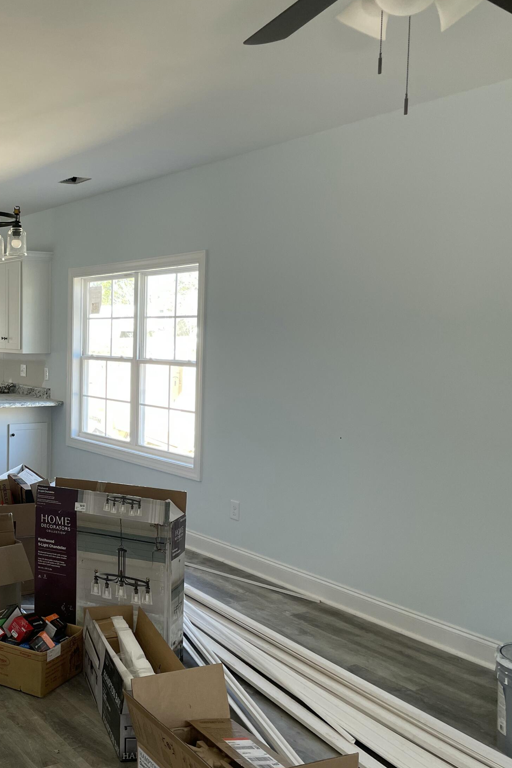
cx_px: 33
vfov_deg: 51.9
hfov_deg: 33.6
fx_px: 789
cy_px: 378
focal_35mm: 37
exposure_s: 1/121
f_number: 1.6
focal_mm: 4.2
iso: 64
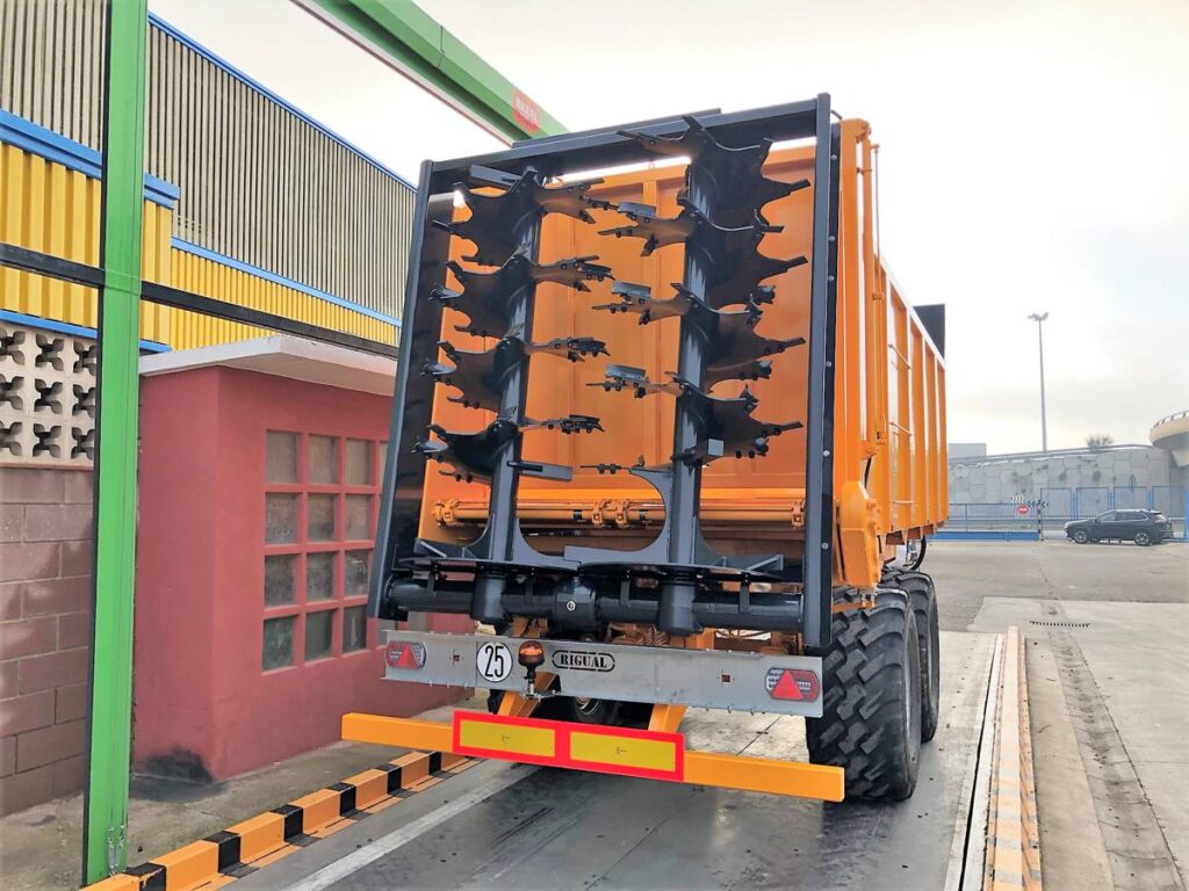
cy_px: 446
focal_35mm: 28
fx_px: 962
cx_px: 594
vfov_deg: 49.7
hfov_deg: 63.4
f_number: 1.8
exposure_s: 1/175
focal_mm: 3.99
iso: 20
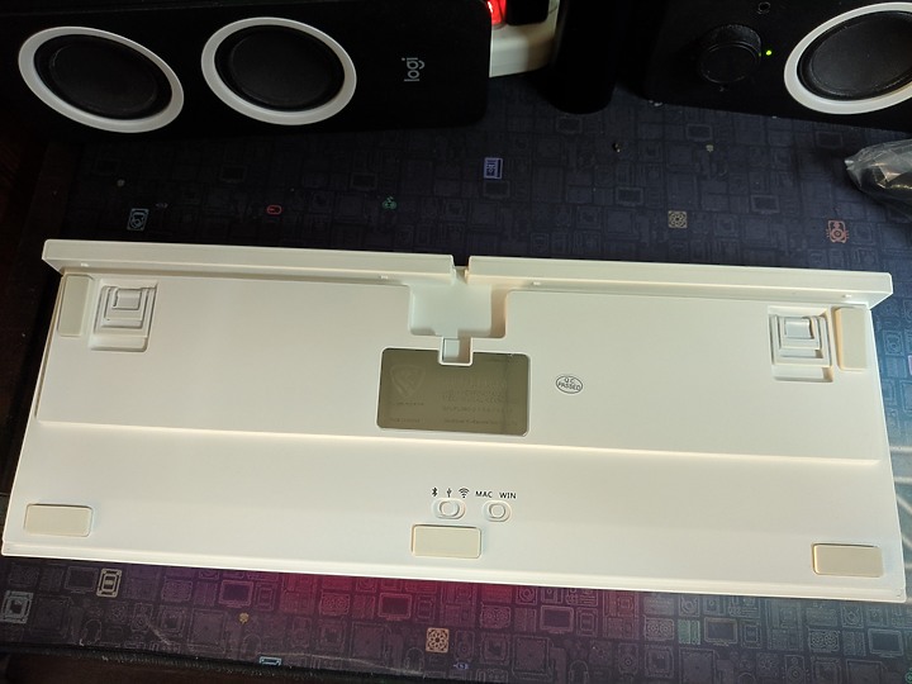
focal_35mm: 26
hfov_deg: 67.3
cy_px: 342
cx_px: 456
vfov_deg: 53.1
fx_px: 685
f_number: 1.75
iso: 1054
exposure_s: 1/33.3
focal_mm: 4.75
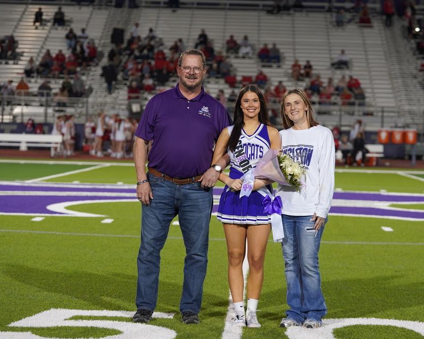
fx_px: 1606
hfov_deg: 15.0
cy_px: 170
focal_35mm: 128
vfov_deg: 12.1
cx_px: 239
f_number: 4
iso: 640
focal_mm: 108
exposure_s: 1/160
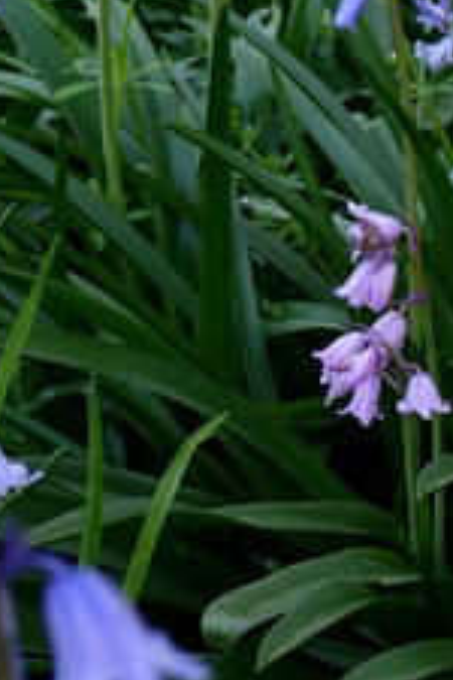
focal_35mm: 128
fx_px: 2416
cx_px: -296
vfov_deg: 15.8
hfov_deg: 10.2
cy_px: 39
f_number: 2.8
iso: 100
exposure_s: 1/125
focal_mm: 11.8
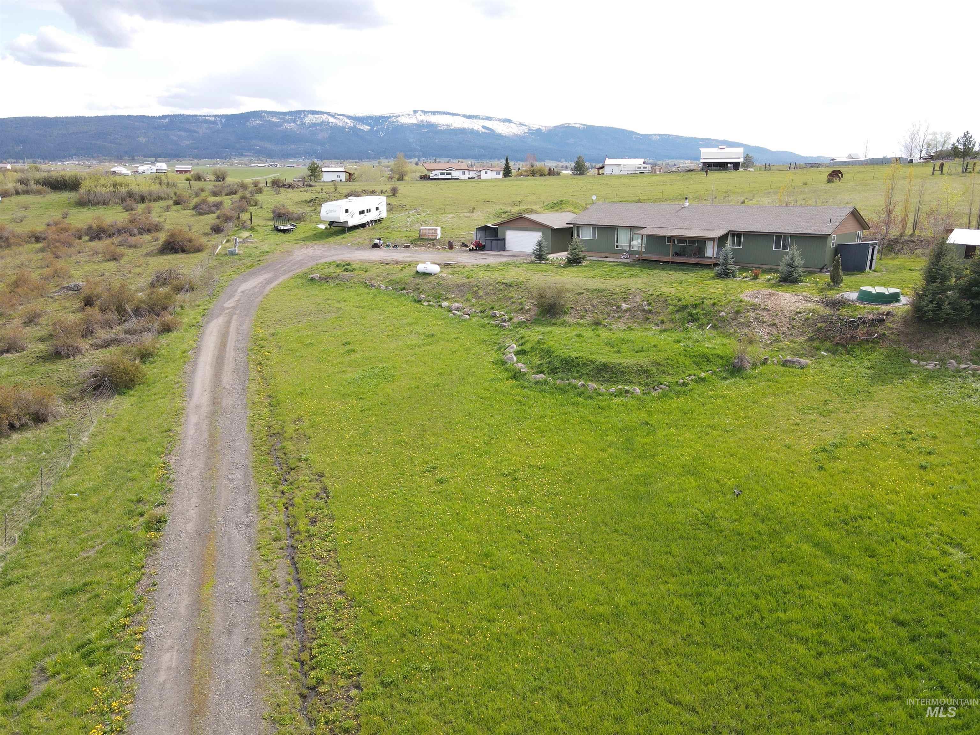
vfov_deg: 56.8
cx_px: 490
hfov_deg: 71.6
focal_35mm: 24
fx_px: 679
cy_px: 368
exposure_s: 1/250
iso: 100
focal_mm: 4.5
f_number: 2.8
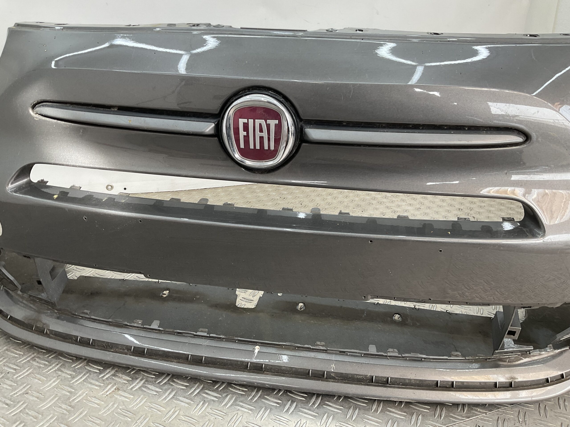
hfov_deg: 61.7
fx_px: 478
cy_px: 214
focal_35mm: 29
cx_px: 285
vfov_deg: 48.2
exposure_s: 1/100
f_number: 1.8
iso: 32
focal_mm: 3
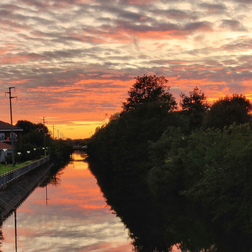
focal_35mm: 32
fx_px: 264
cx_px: 115
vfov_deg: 49.6
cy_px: 180
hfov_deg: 51.0
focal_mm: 4.25
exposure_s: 1/100
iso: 200
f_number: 1.7
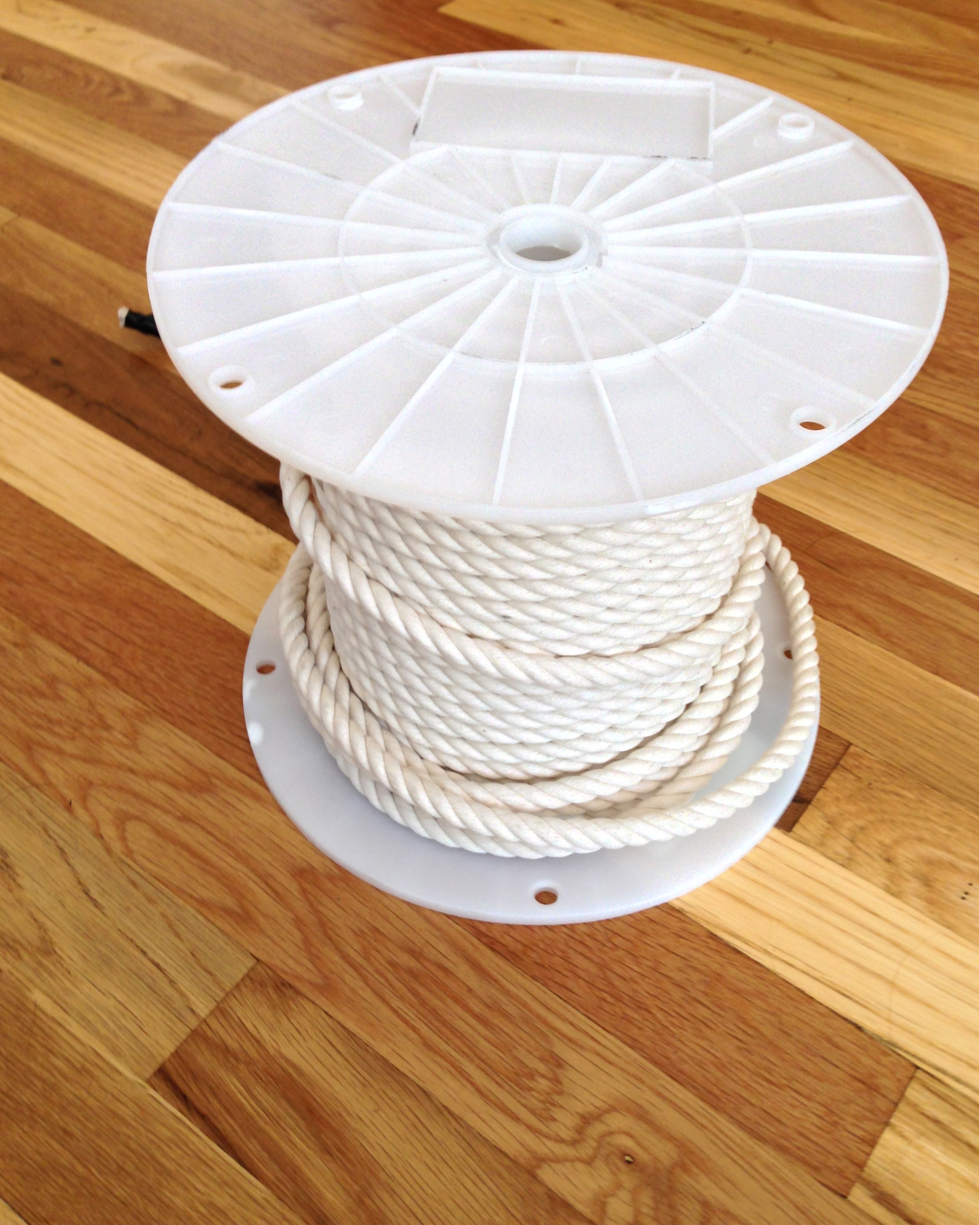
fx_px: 1377
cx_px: 503
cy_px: 537
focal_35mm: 38
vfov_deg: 47.8
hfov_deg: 39.1
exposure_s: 1/20
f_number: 2.4
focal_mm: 4.13
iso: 50
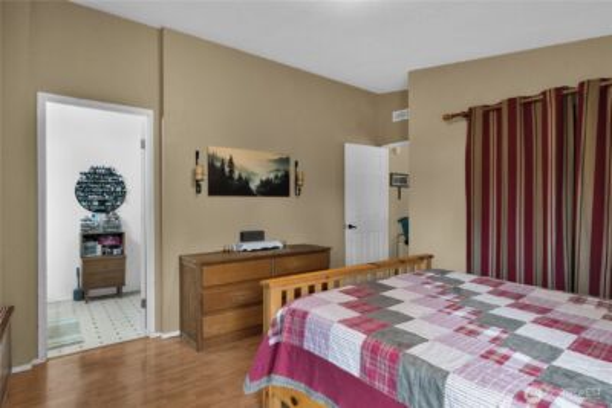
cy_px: 204
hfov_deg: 90.0
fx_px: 306
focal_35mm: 18
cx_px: 306
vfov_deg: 67.4
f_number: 8
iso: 1250
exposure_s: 1/10
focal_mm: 12
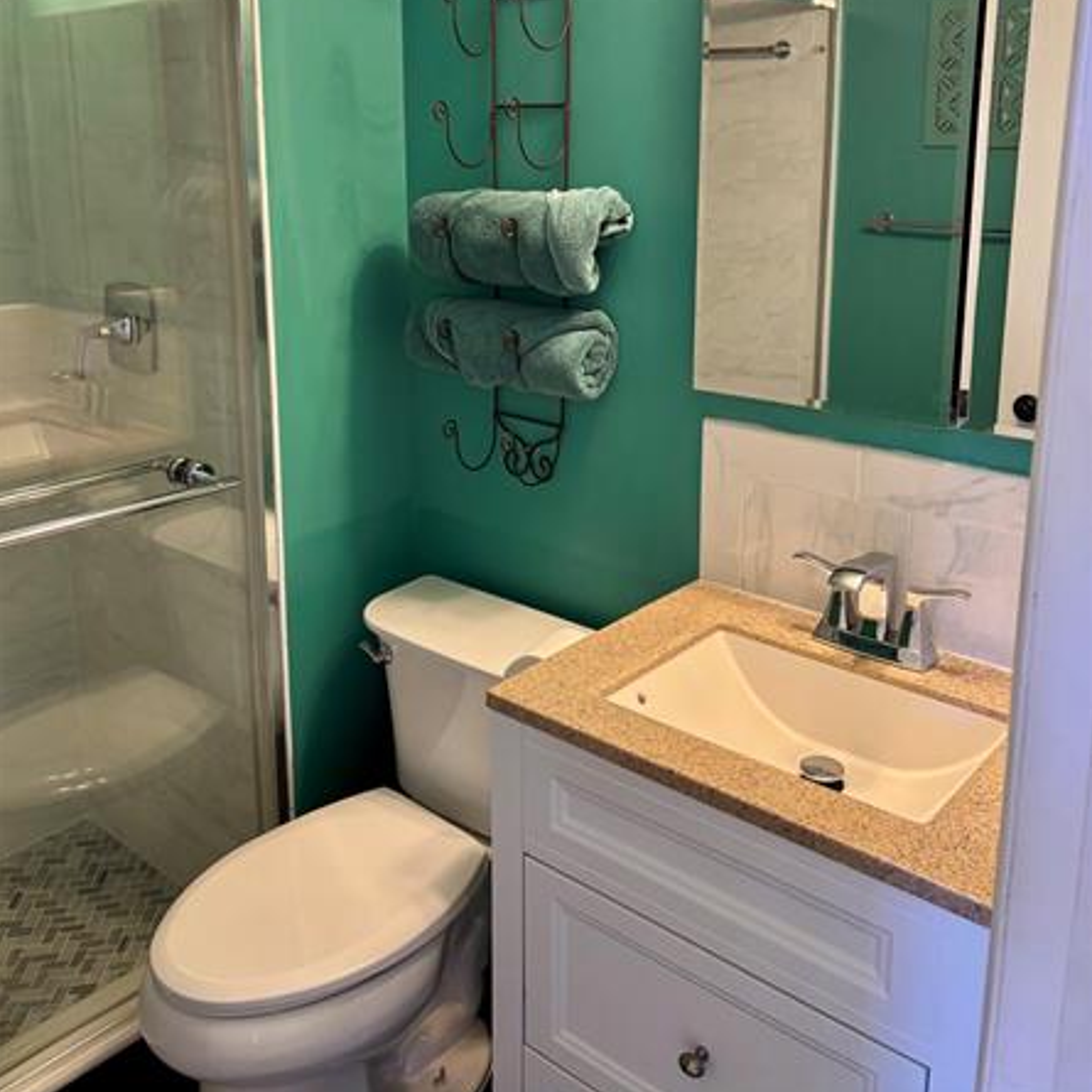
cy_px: 366
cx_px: 542
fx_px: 1106
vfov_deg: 51.6
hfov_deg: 52.5
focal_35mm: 31
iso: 160
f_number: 1.6
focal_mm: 5.96
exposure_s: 1/60
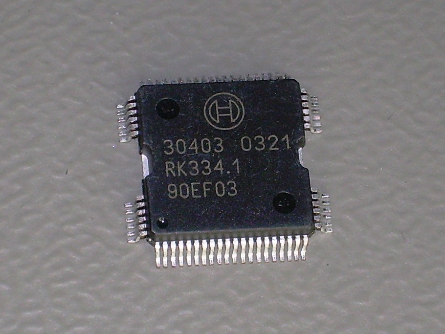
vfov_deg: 13.5
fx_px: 1414
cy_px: 167
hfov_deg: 17.9
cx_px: 222
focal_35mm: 110
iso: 50
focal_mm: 18.9
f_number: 4.9
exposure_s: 1/60
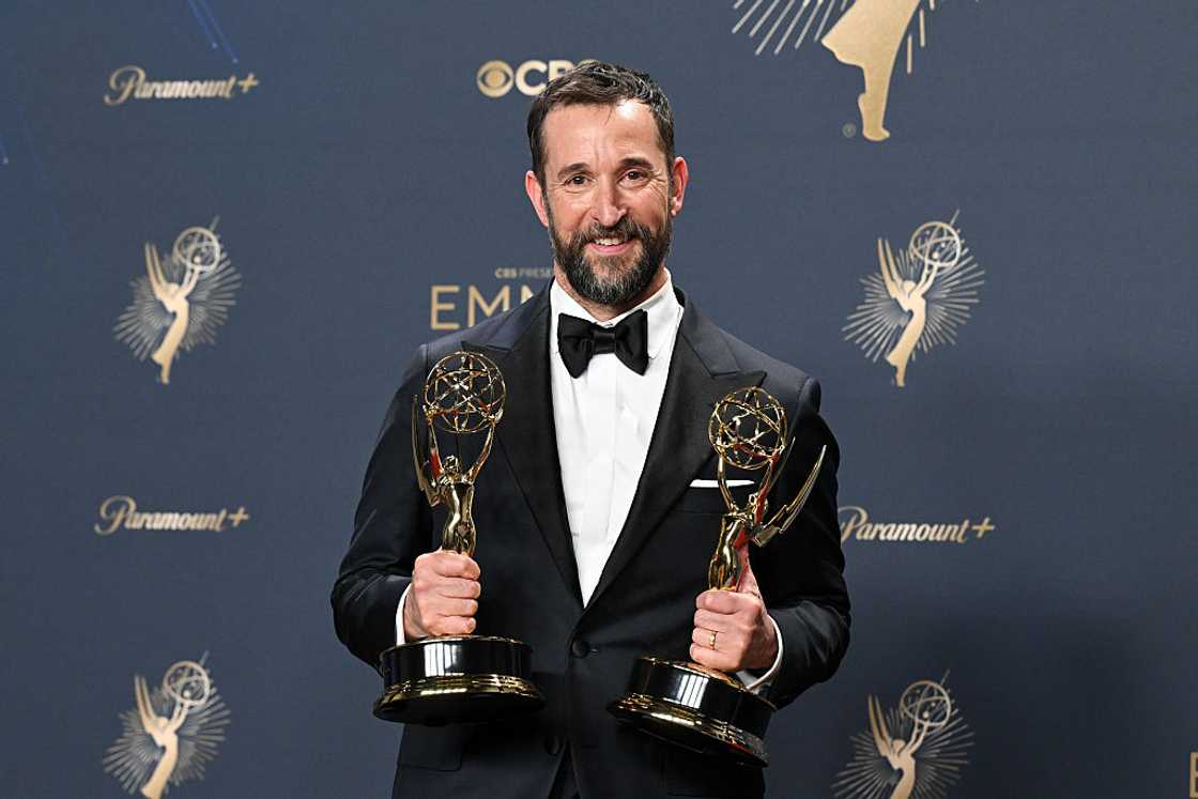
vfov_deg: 11.9
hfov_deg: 17.8
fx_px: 3827
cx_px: 599
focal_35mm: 115
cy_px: 400
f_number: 4
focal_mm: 115
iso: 3200
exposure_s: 1/320
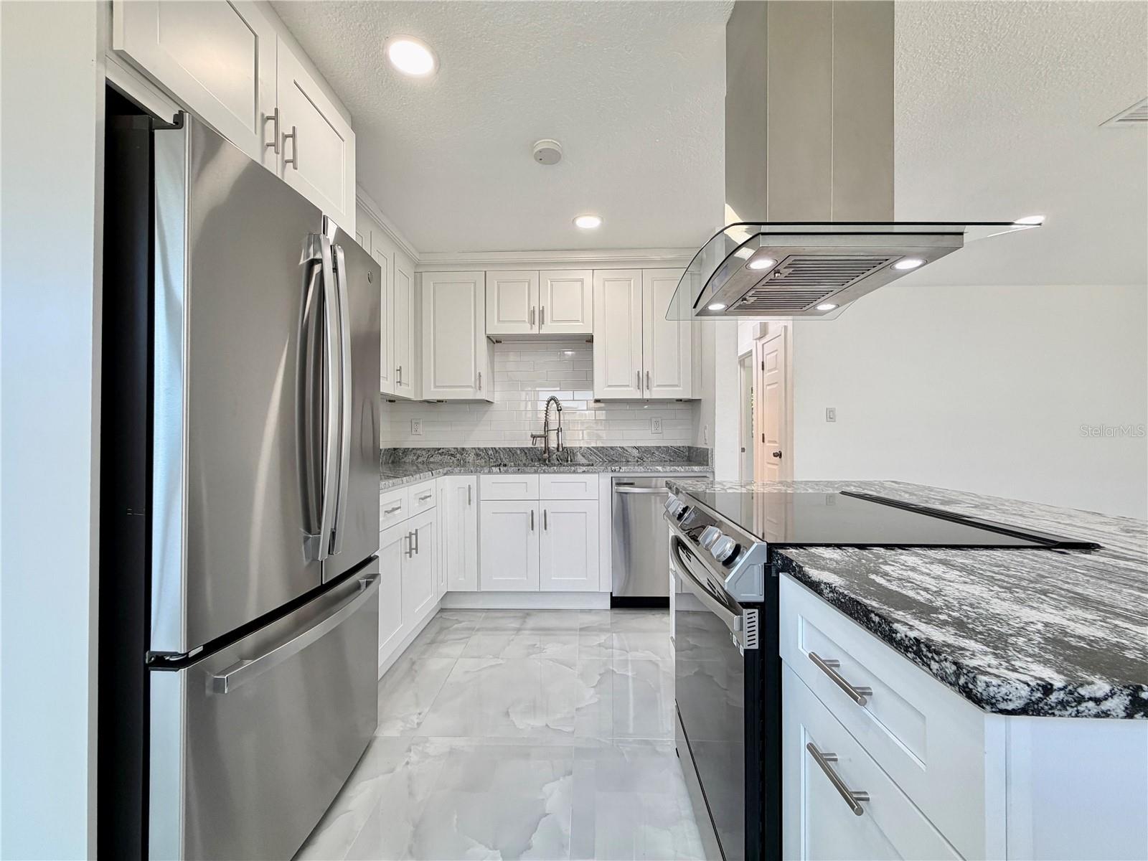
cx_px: 574
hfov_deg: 102.1
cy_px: 430
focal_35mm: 14
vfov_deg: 85.7
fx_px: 464
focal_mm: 2.22
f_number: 2.2
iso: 160
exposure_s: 1/120
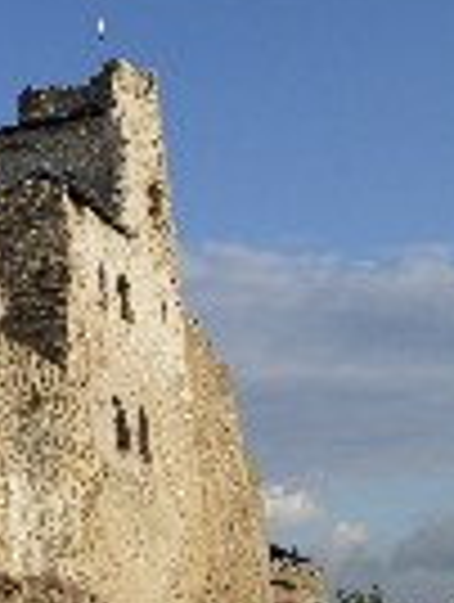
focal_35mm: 86
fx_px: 1499
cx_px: -99
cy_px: 99
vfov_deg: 22.3
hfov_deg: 16.5
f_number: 3.5
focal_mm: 20
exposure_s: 1/1600
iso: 100
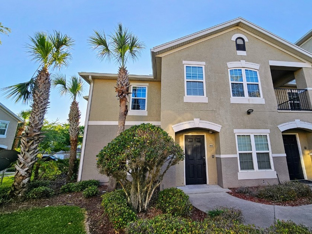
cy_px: 110
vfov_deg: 78.0
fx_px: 144
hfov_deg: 93.5
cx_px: 184
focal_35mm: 16
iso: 50
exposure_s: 1/410
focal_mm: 2.2
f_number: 2.2
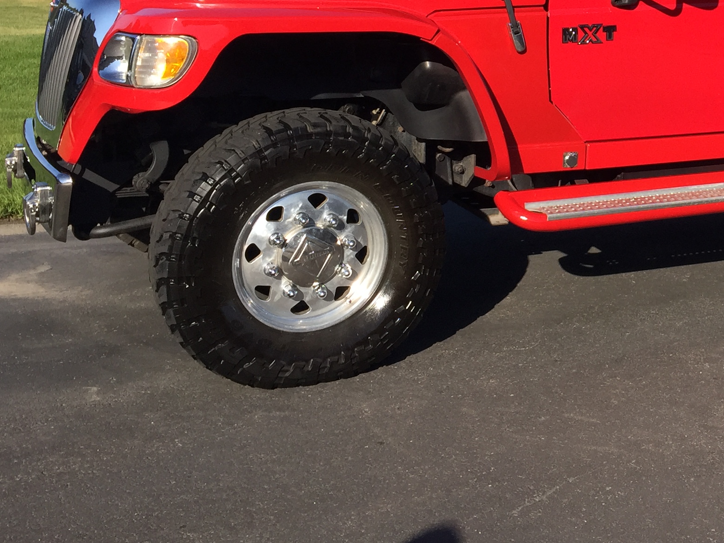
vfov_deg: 23.1
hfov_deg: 29.7
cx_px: 708
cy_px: 4
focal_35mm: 61
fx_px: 1276
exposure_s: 1/1364
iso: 32
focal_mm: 4.15
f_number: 2.2
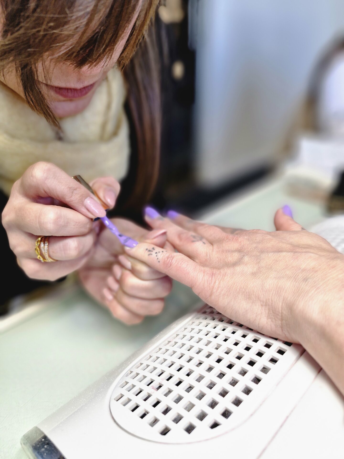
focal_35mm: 23
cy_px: 230
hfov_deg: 58.9
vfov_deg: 73.9
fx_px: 305
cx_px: 172
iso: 50
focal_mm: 5.54
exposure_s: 1/100
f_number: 1.8
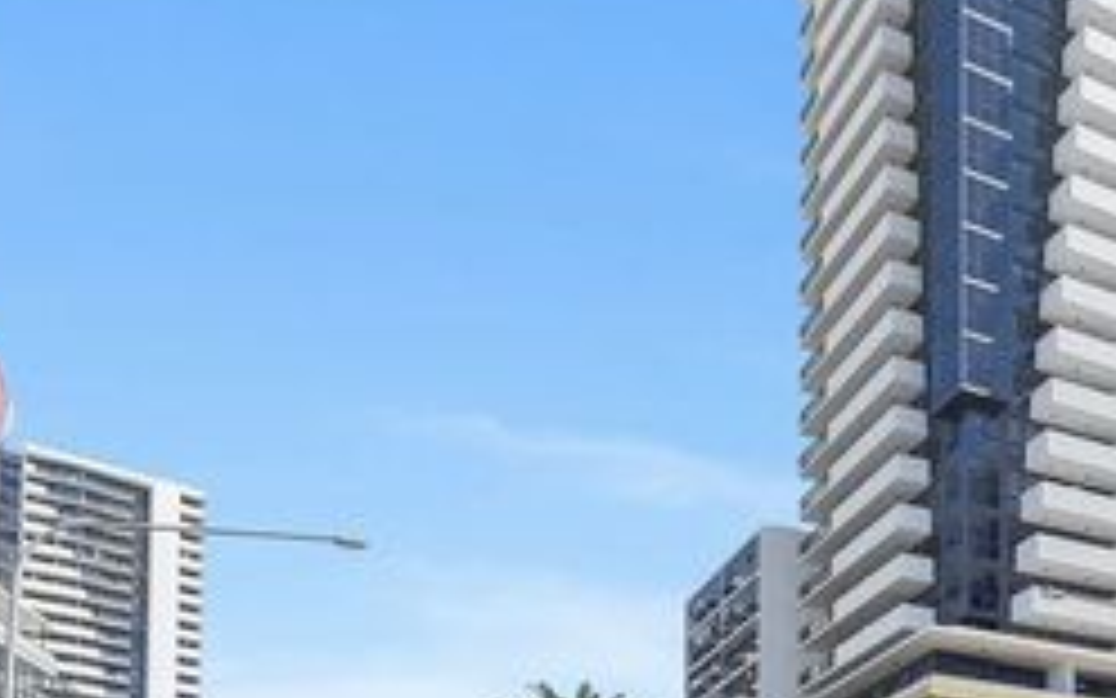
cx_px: 918
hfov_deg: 61.7
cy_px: 277
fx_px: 821
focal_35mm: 27
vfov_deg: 45.8
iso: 64
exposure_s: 1/1250
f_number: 11
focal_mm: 14
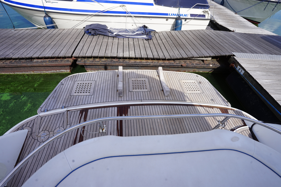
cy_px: 94
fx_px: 133
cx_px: 140
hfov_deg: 93.3
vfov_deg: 70.4
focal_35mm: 17
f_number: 11
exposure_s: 1/125
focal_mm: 17
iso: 100
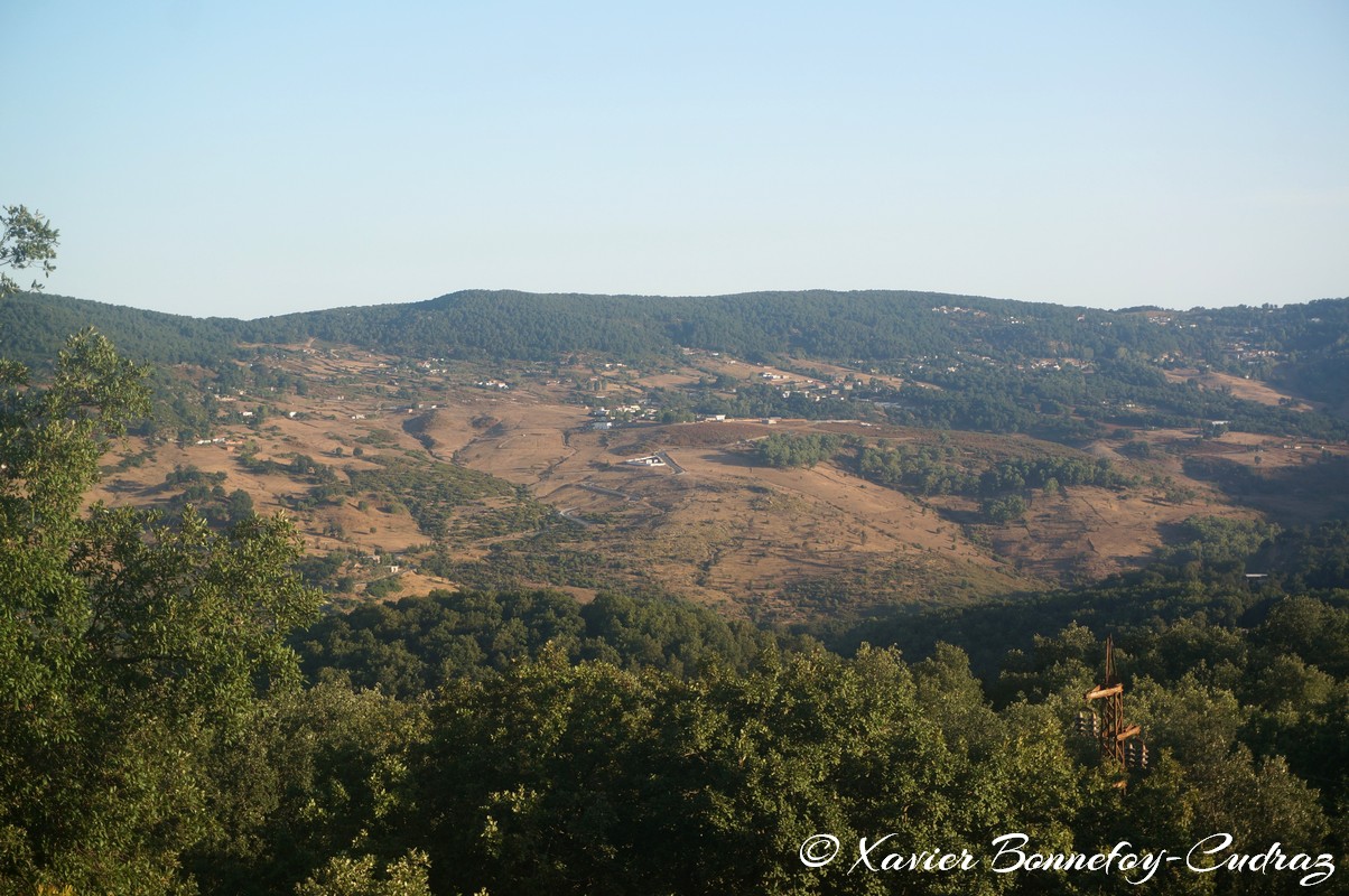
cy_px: 448
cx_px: 674
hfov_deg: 27.0
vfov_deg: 18.1
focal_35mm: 75
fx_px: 2807
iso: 100
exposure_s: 1/320
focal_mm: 50
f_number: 5.6
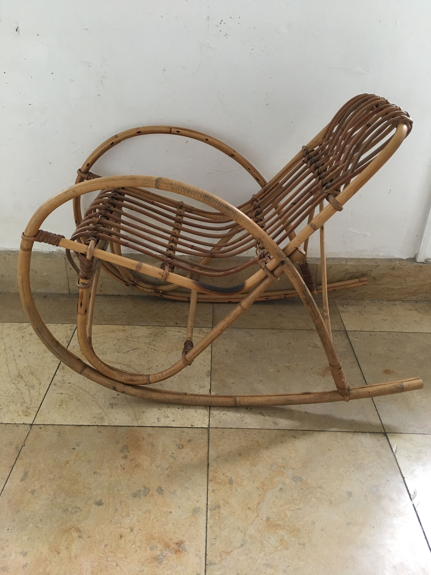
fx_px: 481
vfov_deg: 61.7
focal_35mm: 29
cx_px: 216
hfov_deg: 48.2
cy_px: 288
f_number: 2.2
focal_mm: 4.15
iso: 64
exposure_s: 1/17
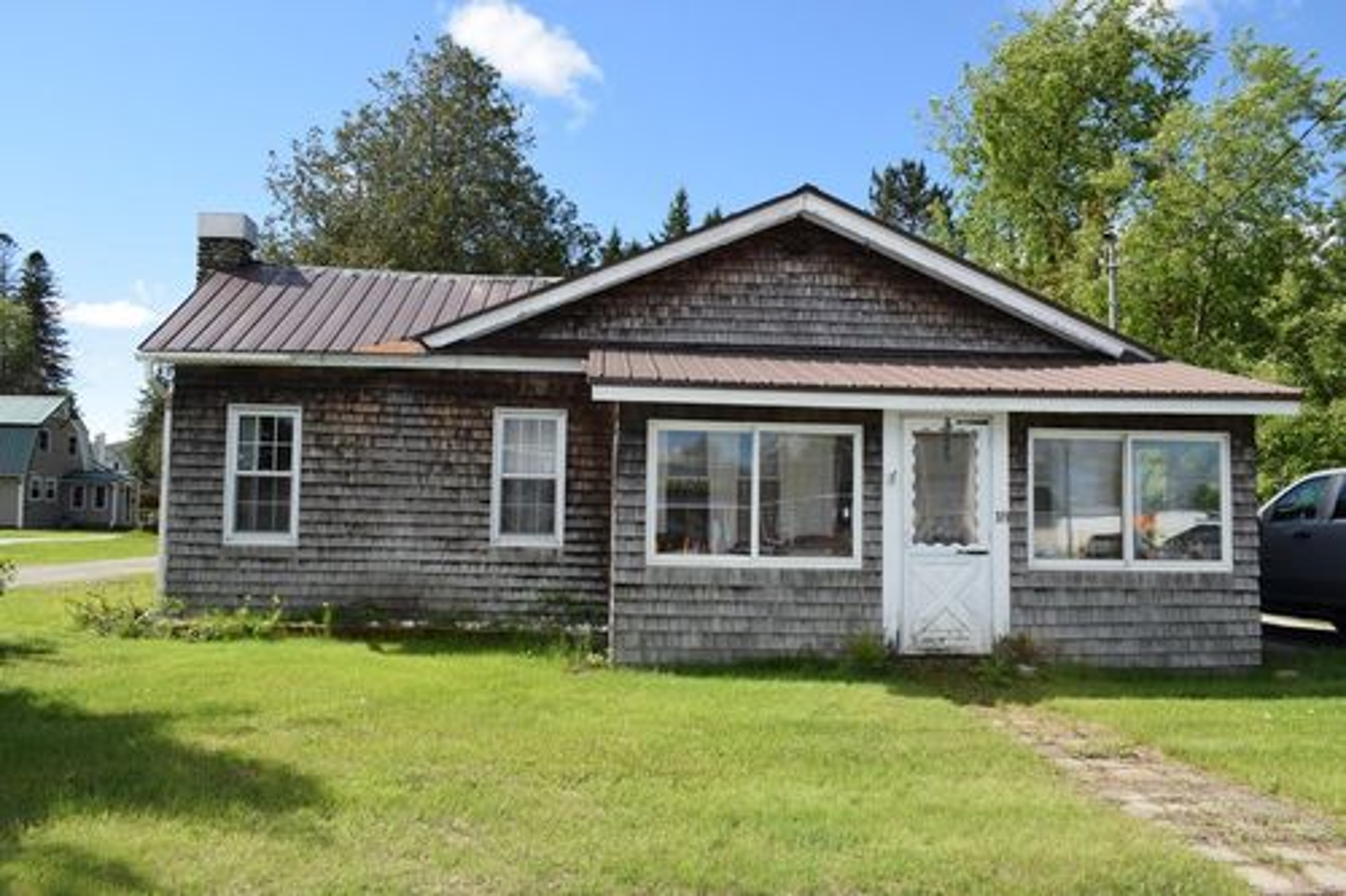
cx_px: 673
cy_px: 448
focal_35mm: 27
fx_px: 1009
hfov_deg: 67.4
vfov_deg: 47.9
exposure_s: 1/200
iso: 100
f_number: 9
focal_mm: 18
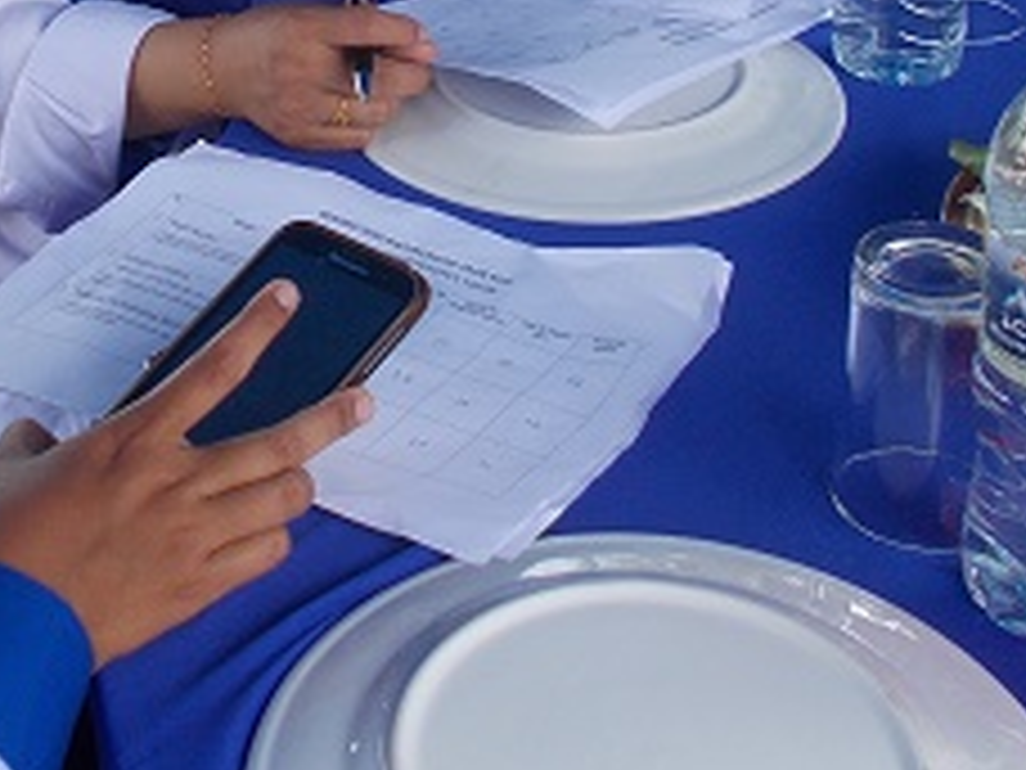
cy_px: -113
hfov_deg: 26.3
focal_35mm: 73
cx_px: 225
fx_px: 2164
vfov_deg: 19.2
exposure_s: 1/160
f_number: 3.2
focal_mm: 4.6
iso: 80
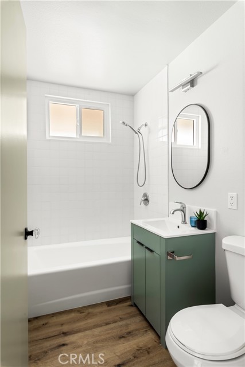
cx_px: 122
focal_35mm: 20
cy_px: 184
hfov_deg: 62.0
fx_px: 204
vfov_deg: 84.0
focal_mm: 20
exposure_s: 8
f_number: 10
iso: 64
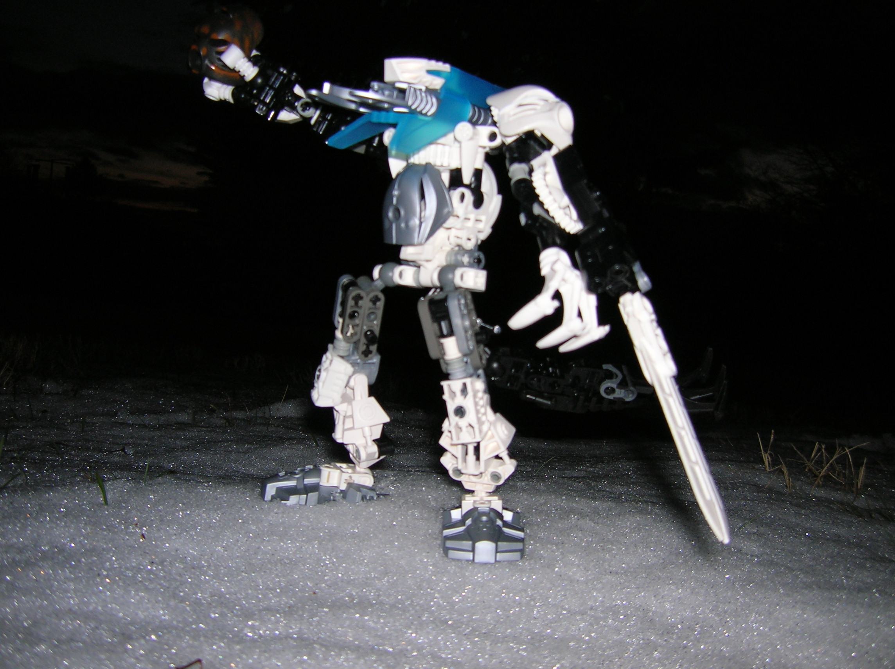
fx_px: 878
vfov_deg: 41.7
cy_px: 334
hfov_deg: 54.0
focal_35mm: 34
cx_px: 448
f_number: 2.9
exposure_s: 1/60.1
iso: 50
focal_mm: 5.7
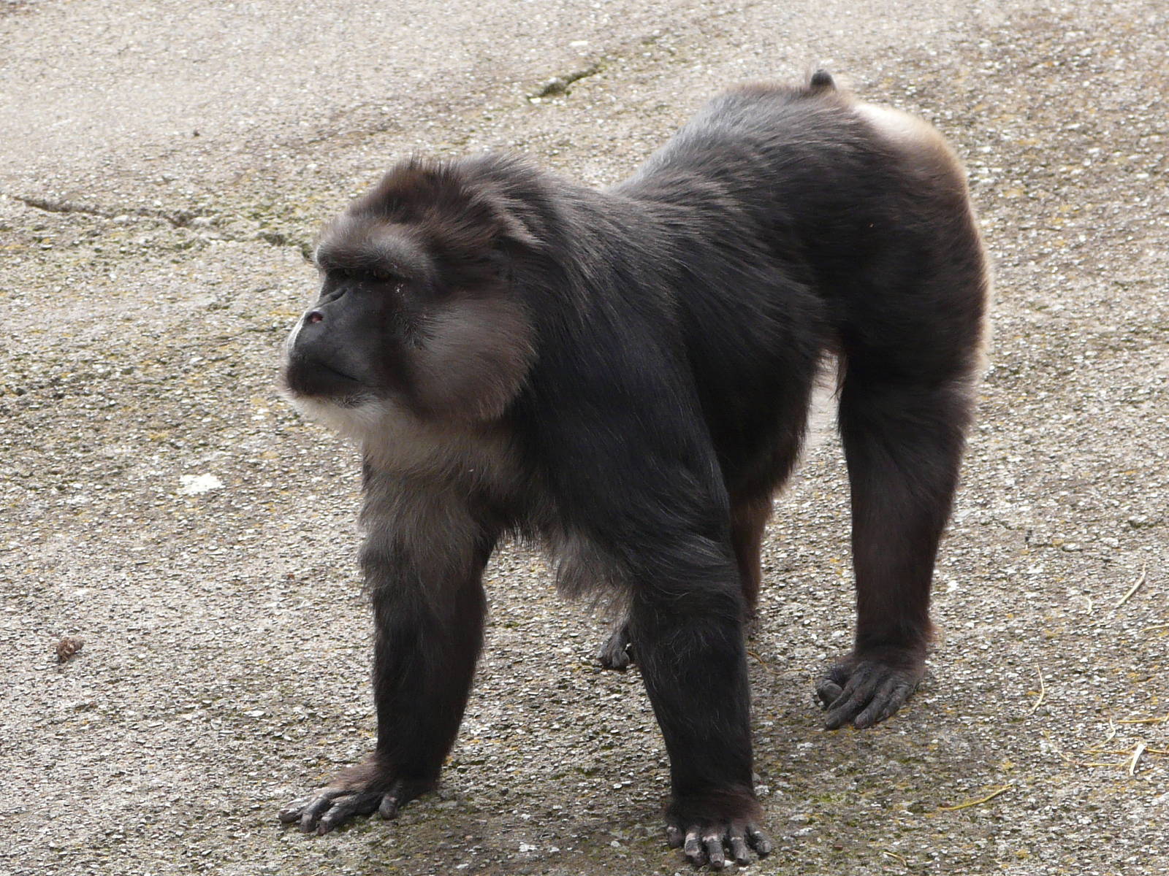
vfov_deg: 5.0
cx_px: 584
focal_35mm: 296
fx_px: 9996
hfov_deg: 6.7
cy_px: 438
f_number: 3.6
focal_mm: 30.6
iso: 100
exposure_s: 1/320
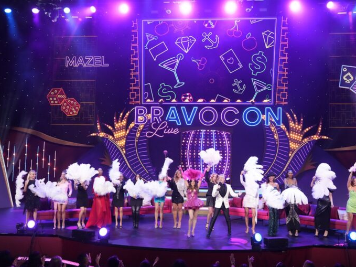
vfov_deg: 38.7
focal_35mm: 37
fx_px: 380
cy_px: 134
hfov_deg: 50.0
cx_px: 199
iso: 8000
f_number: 4
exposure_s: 1/400
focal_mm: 34
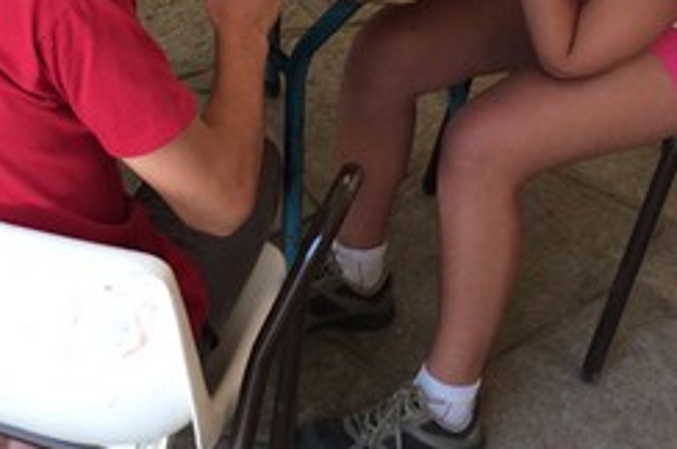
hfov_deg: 20.4
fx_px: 1859
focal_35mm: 99
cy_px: -130
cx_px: 144
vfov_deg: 13.3
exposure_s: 1/50
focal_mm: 4.15
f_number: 2.2
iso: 32
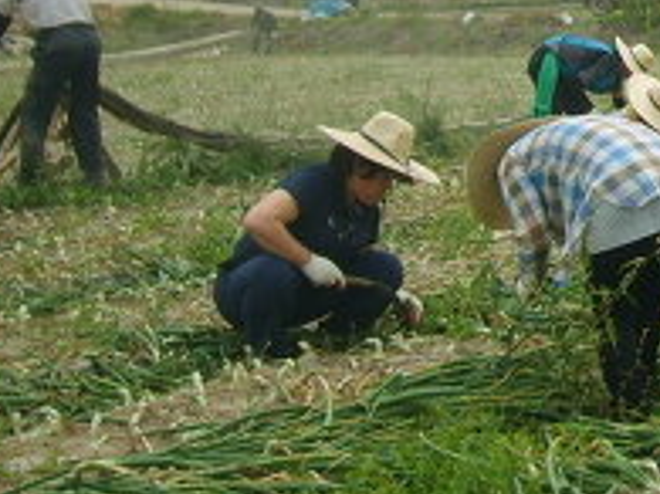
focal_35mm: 104
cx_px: 877
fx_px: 1982
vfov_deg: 13.9
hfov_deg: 17.6
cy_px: -32
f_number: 7.1
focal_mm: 5.8
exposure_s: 1/180
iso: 50
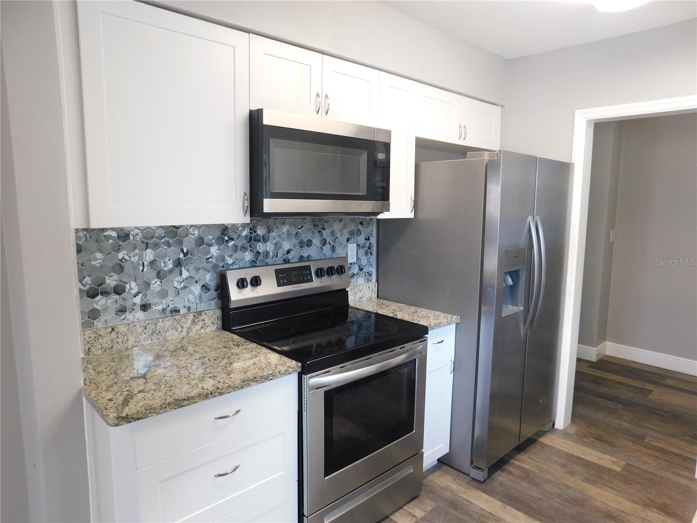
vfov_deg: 58.9
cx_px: 348
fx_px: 463
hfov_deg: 73.9
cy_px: 262
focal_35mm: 23
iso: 160
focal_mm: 4
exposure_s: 1/30
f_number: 3
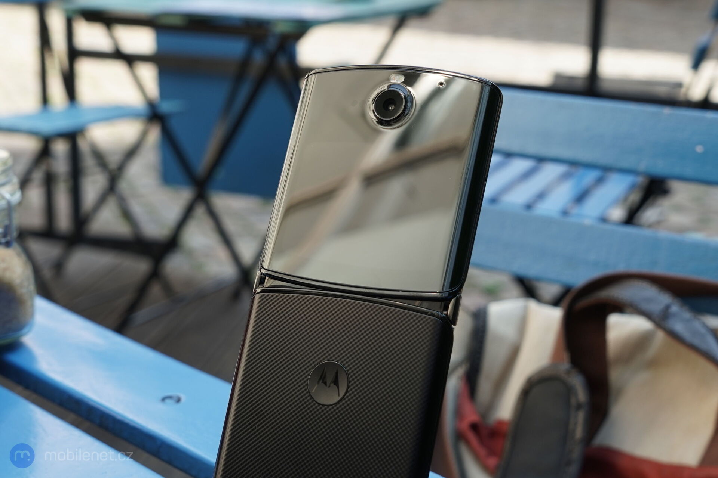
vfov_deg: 35.9
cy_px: 239
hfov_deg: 51.9
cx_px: 359
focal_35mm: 37
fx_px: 738
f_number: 7.1
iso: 250
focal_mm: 37
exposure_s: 1/160
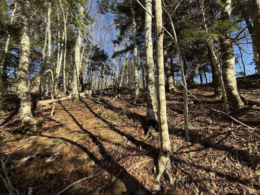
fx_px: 105
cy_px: 98
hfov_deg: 102.1
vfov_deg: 85.7
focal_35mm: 14
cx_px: 130
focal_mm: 2.22
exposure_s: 1/498
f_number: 2.2
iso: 50
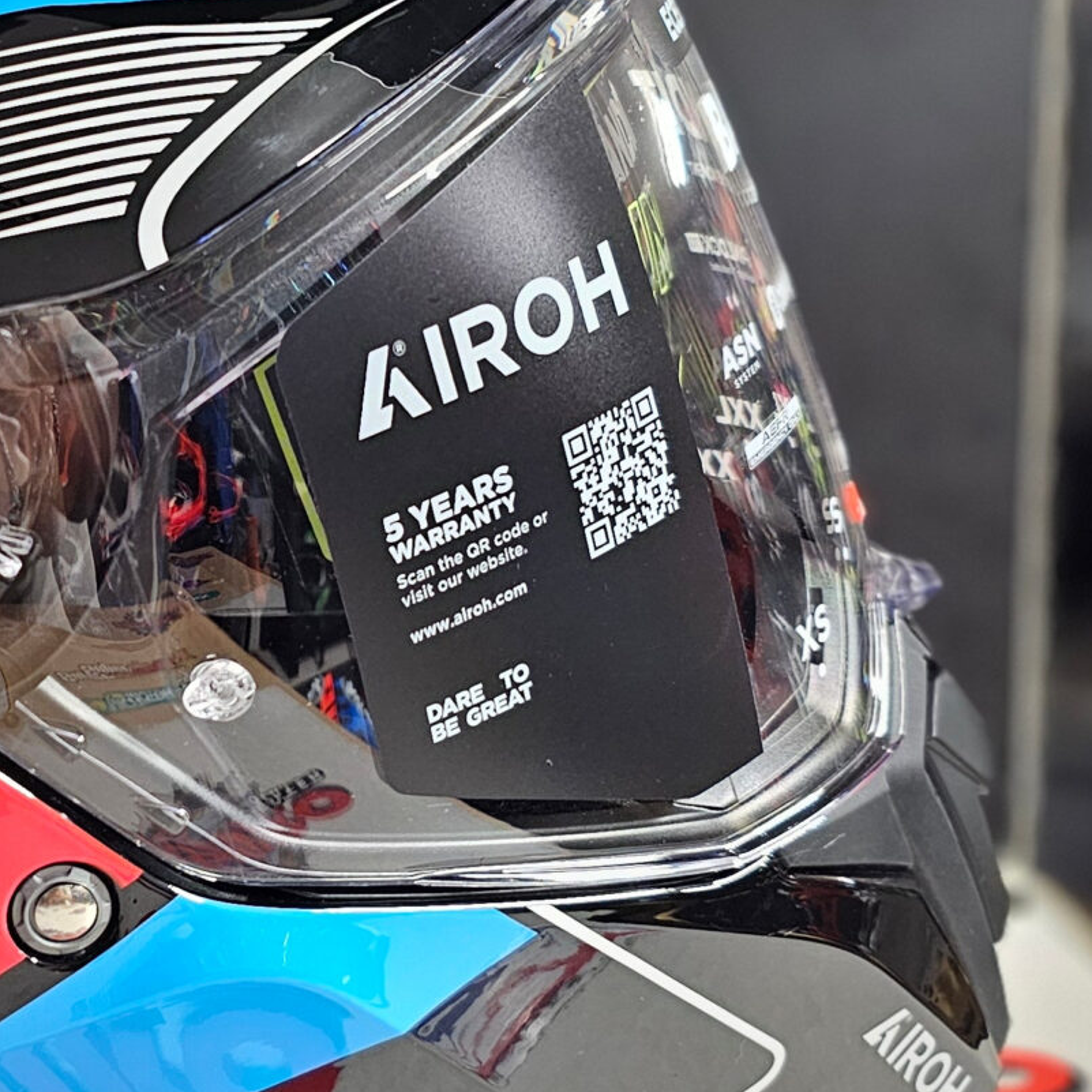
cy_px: 484
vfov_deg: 26.5
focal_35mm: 65
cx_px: -1
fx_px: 2320
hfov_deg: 25.2
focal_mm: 6.3
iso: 640
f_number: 1.7
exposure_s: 1/50
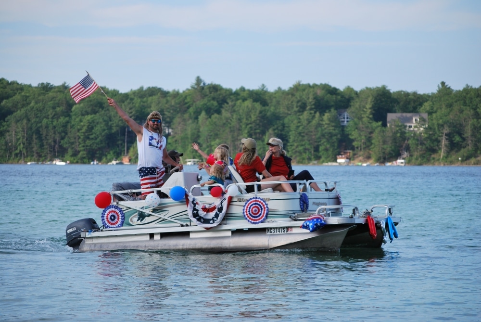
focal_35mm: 153
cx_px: 240
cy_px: 161
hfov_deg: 13.4
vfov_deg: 9.0
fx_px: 2046
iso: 200
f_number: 5.6
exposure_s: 1/500
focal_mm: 102
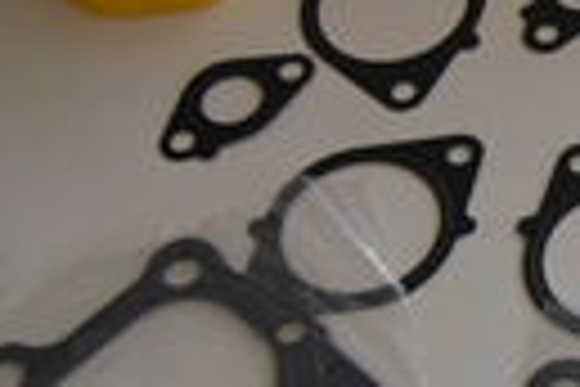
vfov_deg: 9.2
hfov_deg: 12.8
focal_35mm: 149
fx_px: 2400
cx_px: 967
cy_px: 162
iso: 200
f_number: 4
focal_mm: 20
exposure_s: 1/60
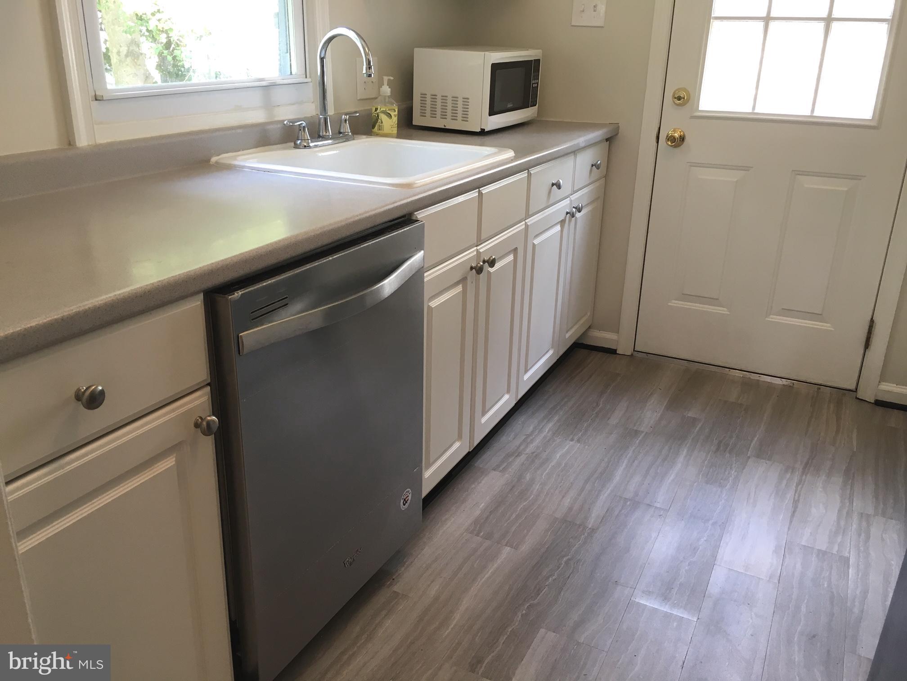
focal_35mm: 29
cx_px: 454
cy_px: 340
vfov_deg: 48.2
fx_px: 760
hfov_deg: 61.7
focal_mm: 4.15
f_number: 2.2
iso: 50
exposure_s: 1/30
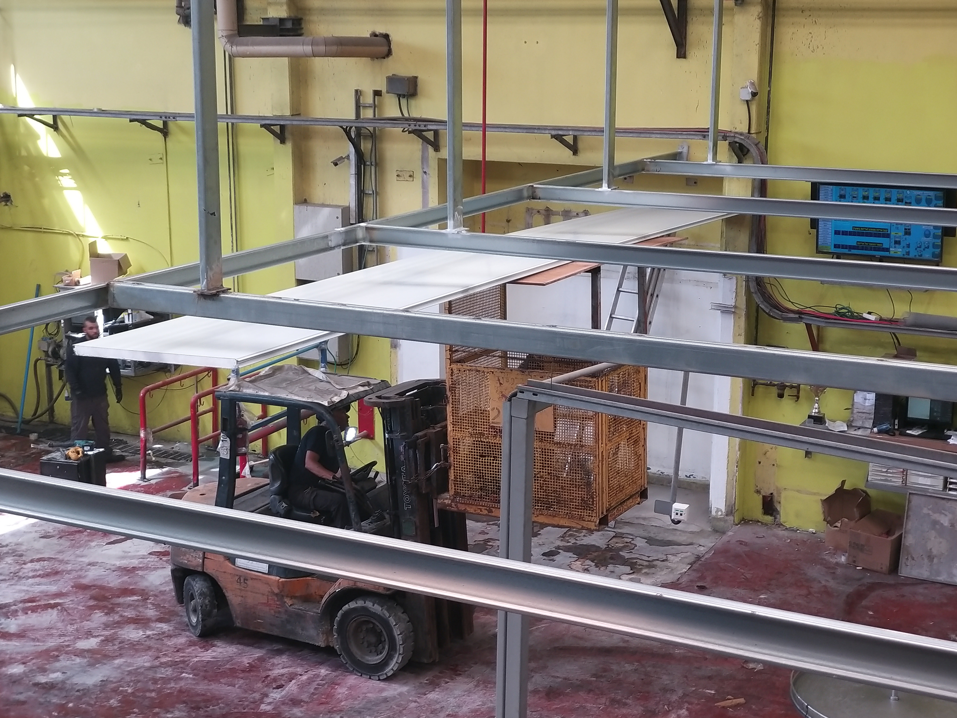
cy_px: 359
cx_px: 478
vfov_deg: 28.0
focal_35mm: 52
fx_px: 1438
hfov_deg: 36.8
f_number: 2.4
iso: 80
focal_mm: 5.54
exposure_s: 1/50
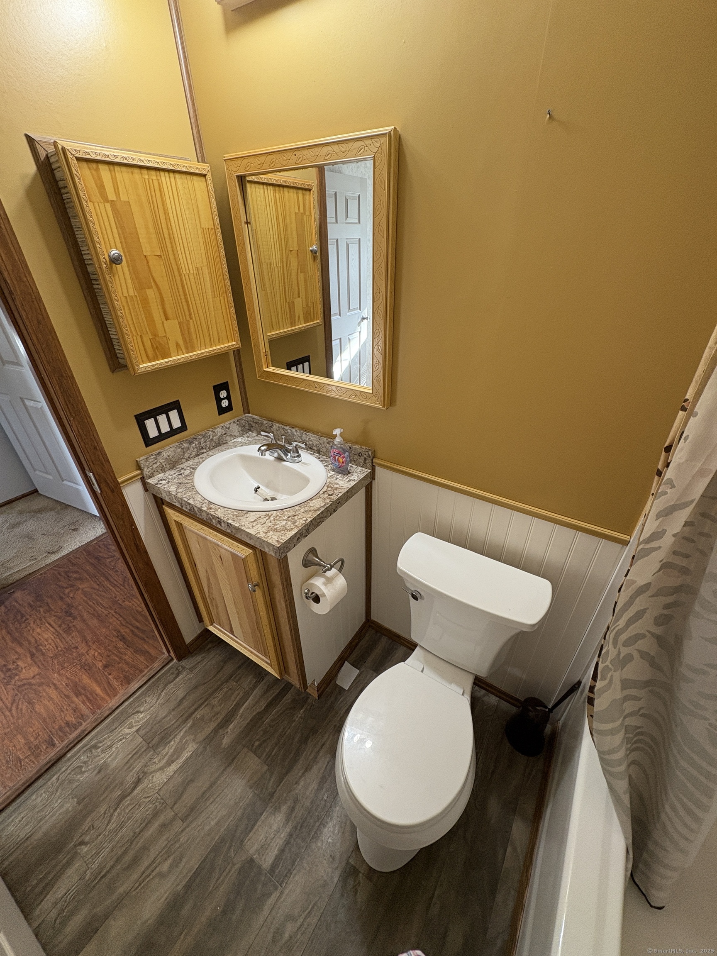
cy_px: 478
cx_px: 358
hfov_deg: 85.7
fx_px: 387
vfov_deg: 102.1
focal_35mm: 14
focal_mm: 2.22
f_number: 2.2
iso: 200
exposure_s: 1/60
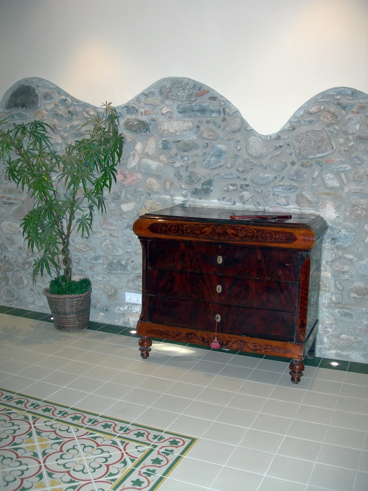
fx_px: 539
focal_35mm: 38
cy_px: 246
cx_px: 184
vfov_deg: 49.0
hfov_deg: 37.7
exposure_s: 1/60.1
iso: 100
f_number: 2.8
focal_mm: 7.8
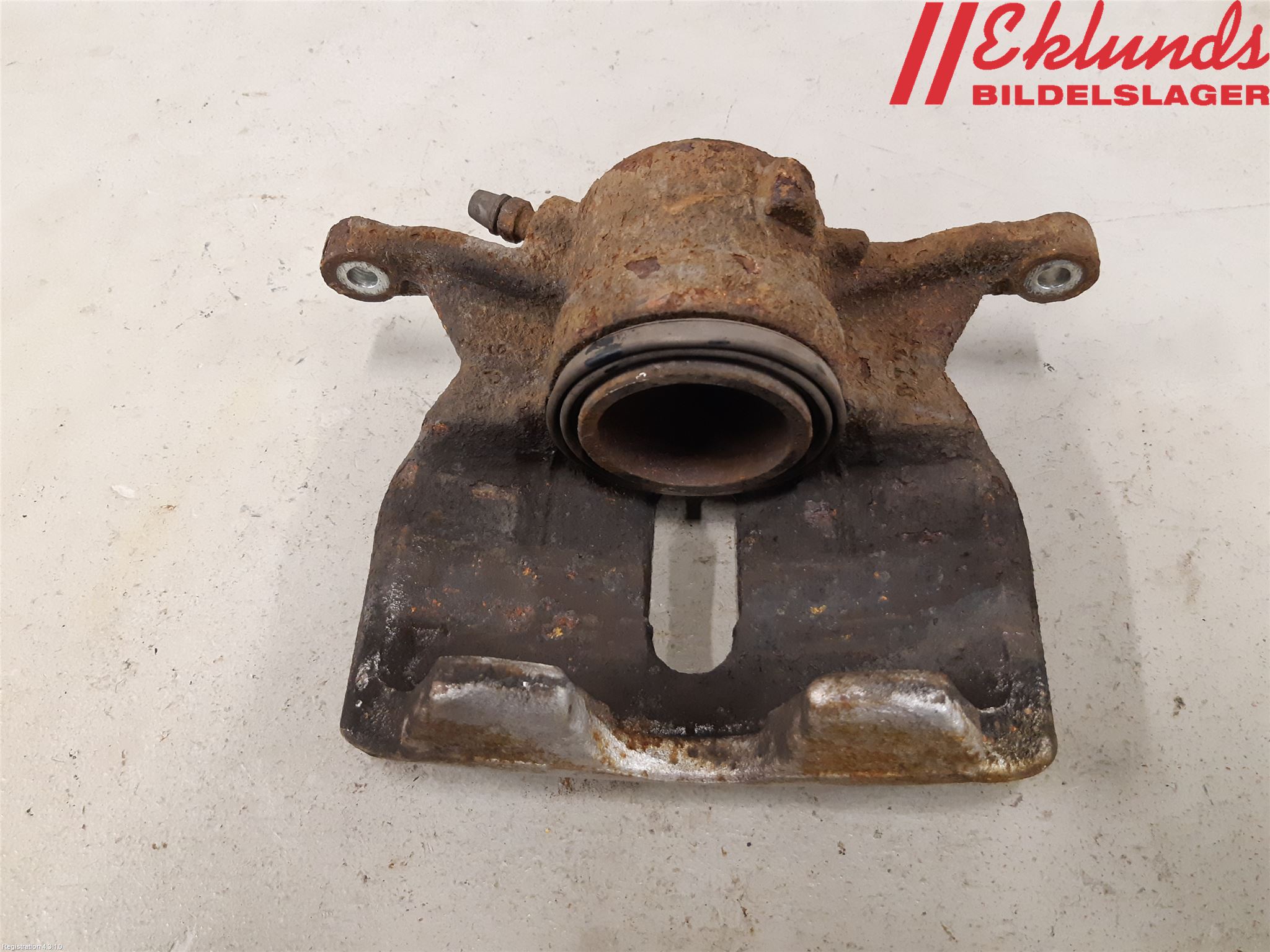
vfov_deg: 53.1
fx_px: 954
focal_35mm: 26
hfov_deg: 67.3
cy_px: 476
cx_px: 635
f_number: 1.7
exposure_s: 1/50
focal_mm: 3.93
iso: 320
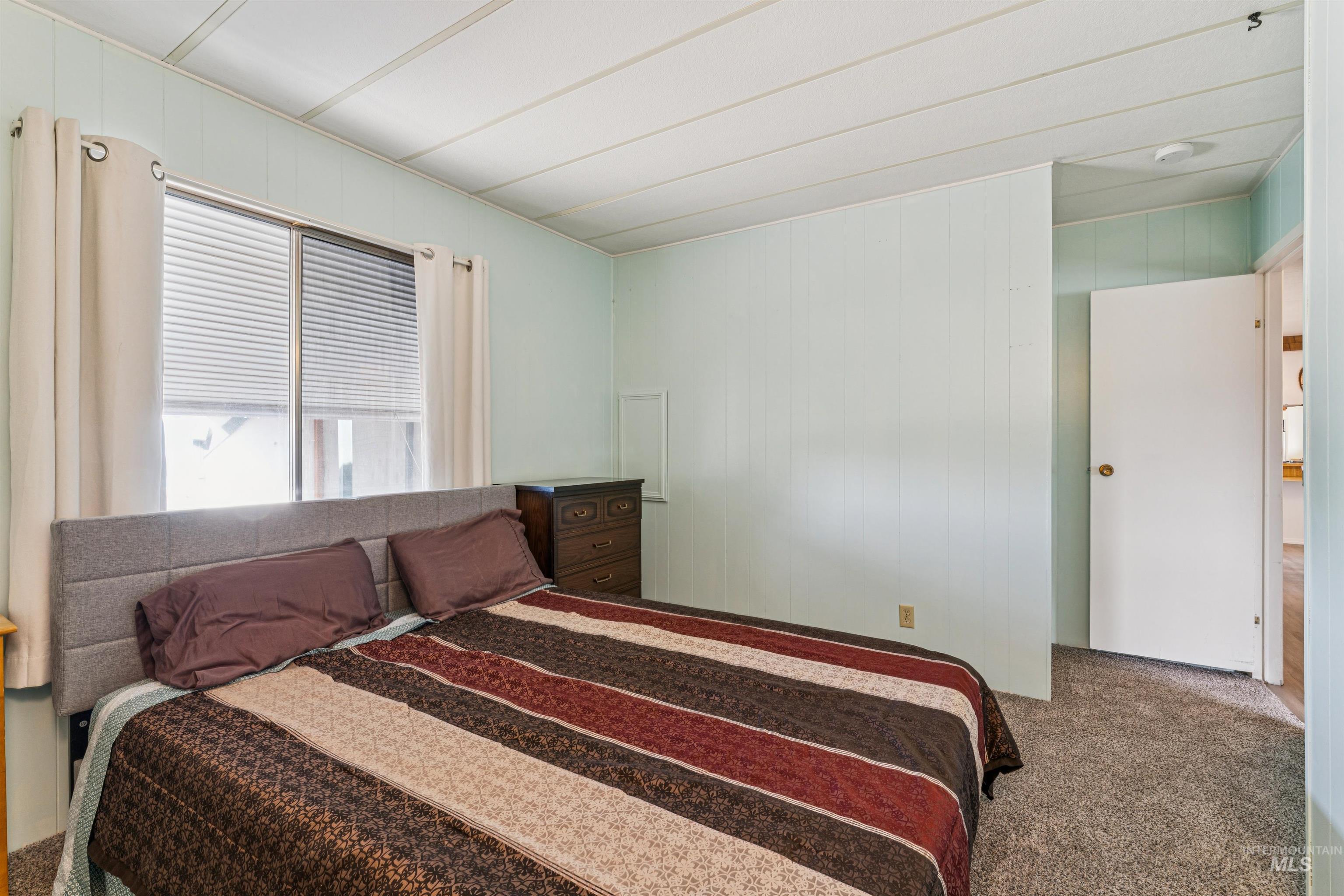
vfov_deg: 75.1
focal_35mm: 16
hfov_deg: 98.2
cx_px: 672
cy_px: 448
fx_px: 582
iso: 400
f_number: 13
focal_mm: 15.6
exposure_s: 1/3.33
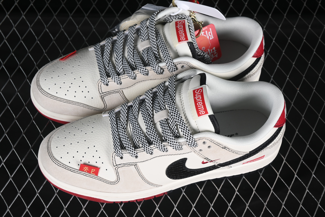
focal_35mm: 75
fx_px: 677
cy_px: 108
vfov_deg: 18.2
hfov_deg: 27.0
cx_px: 162
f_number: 7.1
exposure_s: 1/80
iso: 160
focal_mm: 50
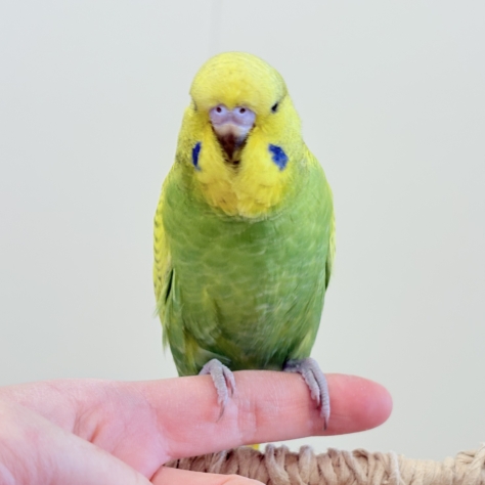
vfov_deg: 27.7
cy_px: 245
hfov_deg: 27.7
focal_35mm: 62
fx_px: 983
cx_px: 286
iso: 32
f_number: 1.6
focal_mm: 5.96
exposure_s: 1/50
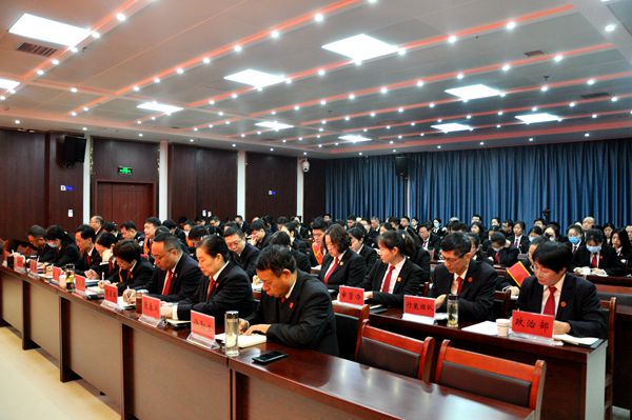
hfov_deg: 67.4
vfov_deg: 47.9
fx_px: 474
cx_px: 316
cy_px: 210
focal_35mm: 27
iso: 800
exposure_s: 1/50
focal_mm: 18
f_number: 3.5
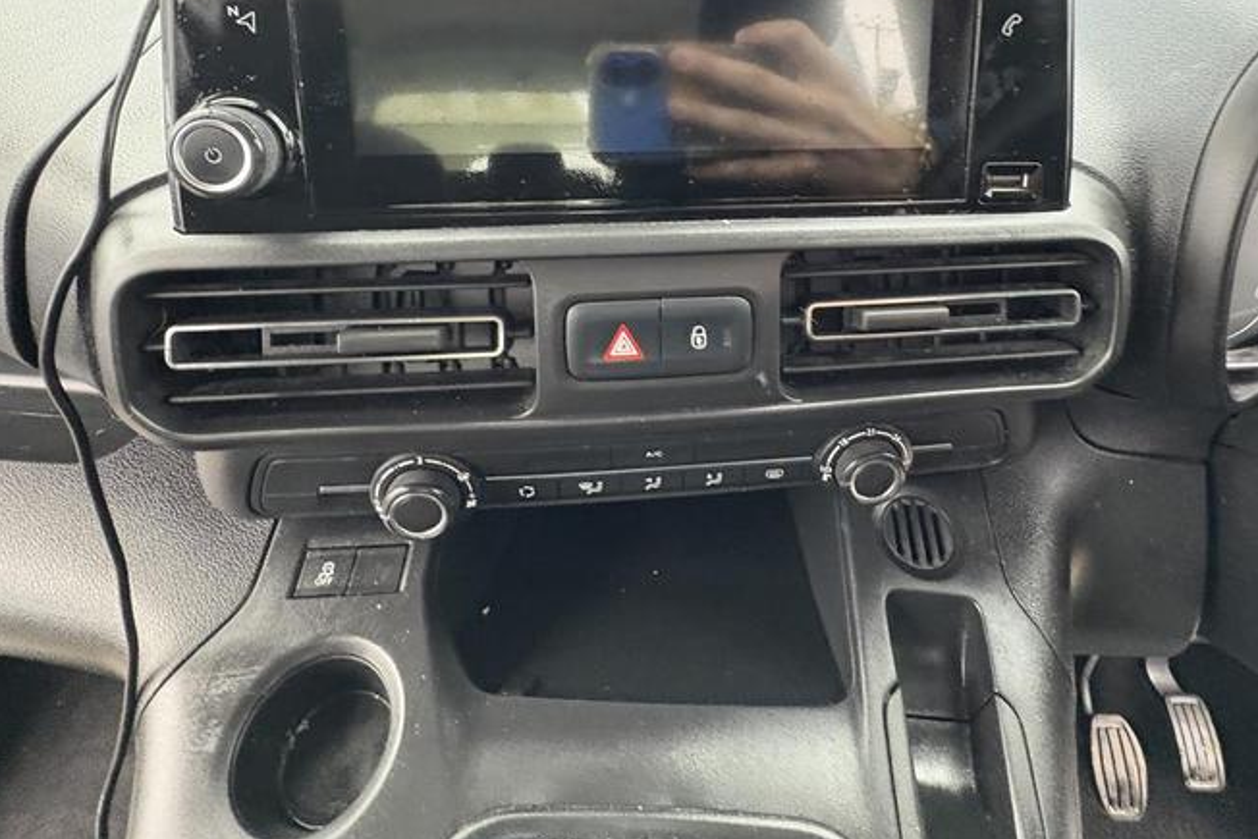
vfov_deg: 58.4
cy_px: 199
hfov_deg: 83.6
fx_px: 699
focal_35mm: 20
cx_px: 702
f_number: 2.2
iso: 640
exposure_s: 1/60
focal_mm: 2.22
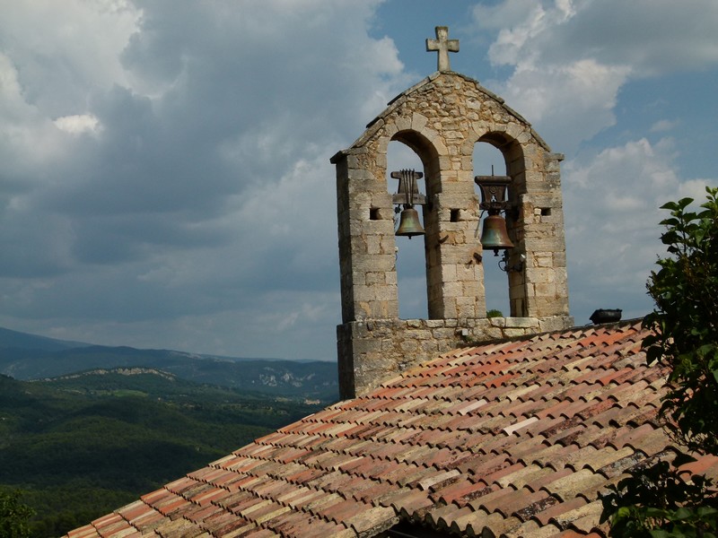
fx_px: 1058
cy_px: 269
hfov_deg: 37.5
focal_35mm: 51
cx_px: 359
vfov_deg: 28.6
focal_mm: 9.2
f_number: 4
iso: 100
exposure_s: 1/1600
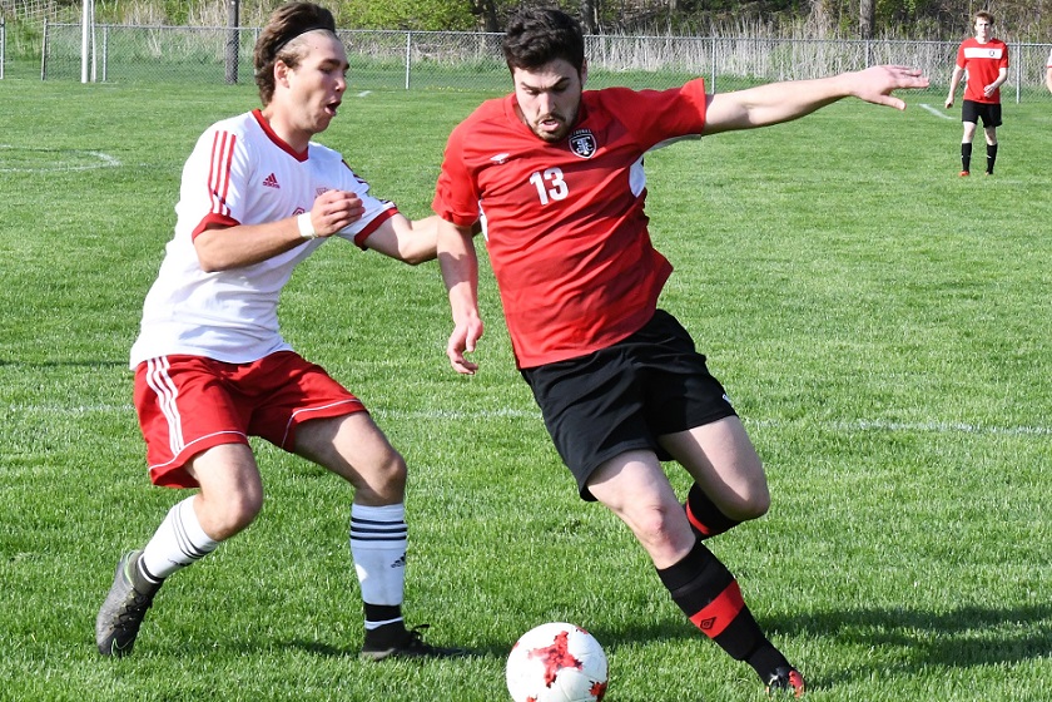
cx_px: 526
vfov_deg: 13.0
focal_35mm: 105
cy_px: 351
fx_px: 3068
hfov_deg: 19.5
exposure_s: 1/1000
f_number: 16
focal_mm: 70
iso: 2500
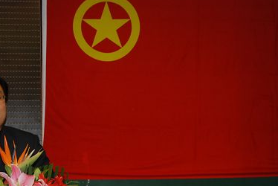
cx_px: 88
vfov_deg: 13.5
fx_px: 781
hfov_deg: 20.1
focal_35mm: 101
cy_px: 142
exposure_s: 1/60
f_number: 4.8
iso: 800
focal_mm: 42
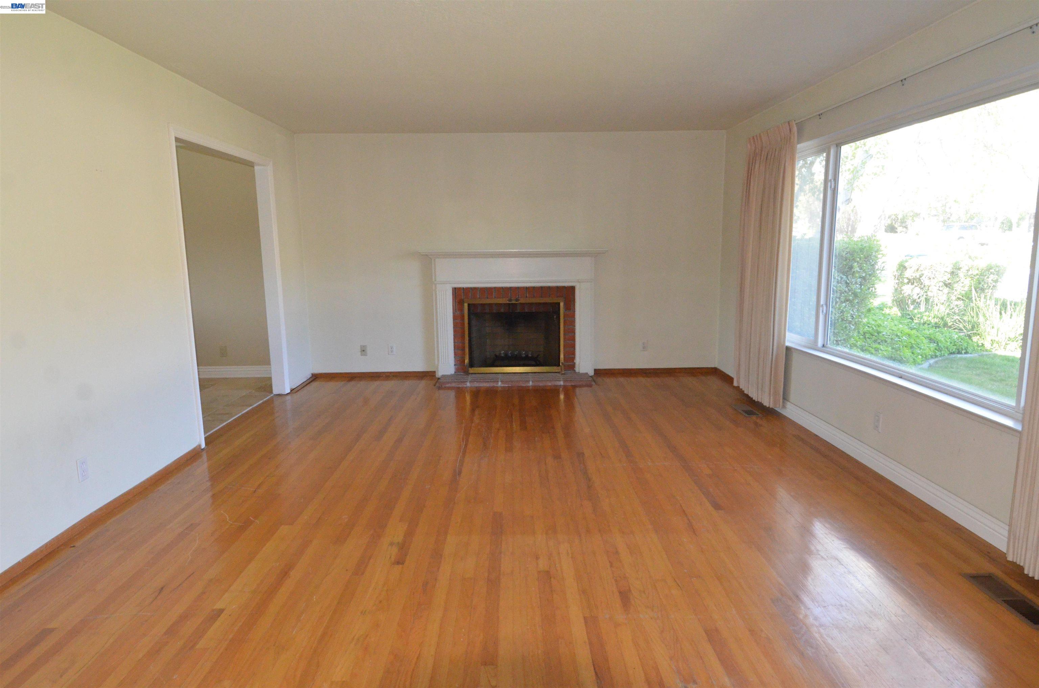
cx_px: 520
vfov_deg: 59.3
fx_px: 605
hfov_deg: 81.3
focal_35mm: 21
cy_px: 344
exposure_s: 1/250
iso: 4000
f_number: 8
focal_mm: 14
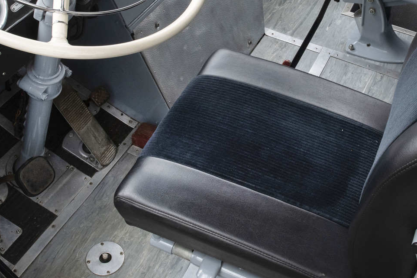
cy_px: 69
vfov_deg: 24.8
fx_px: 625
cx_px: 216
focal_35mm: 54
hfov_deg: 36.9
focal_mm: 26
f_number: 8
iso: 1000
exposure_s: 1/60
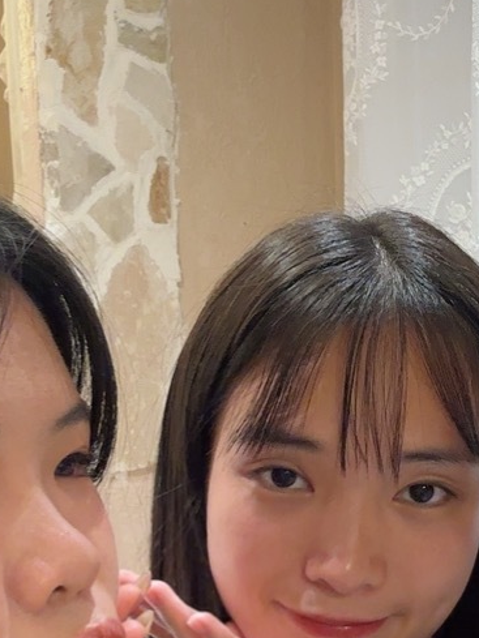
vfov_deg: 26.3
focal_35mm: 74
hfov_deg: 19.6
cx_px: 418
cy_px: 360
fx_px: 1365
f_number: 1.9
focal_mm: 2.69
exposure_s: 1/25
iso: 320
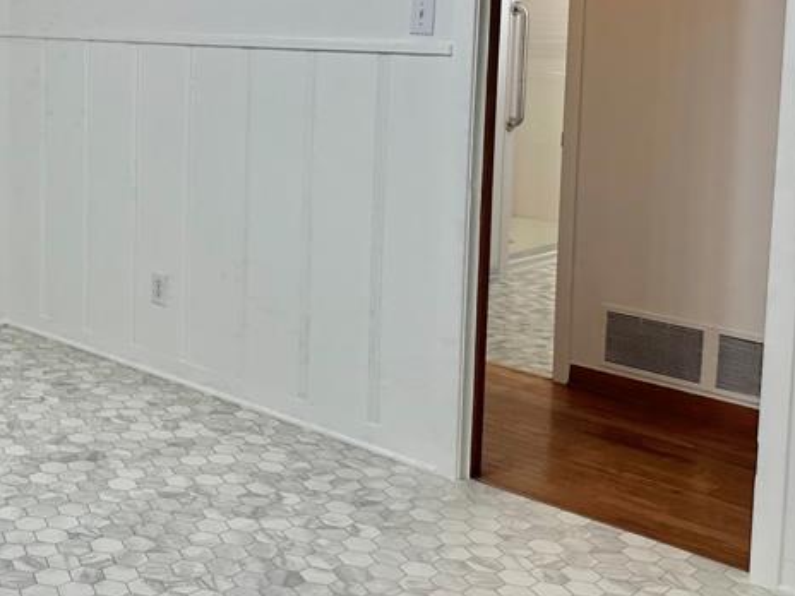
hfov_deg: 34.0
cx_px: 67
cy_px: 132
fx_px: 1217
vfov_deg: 27.1
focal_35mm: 53
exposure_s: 1/120
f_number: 1.78
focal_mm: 6.86
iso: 80
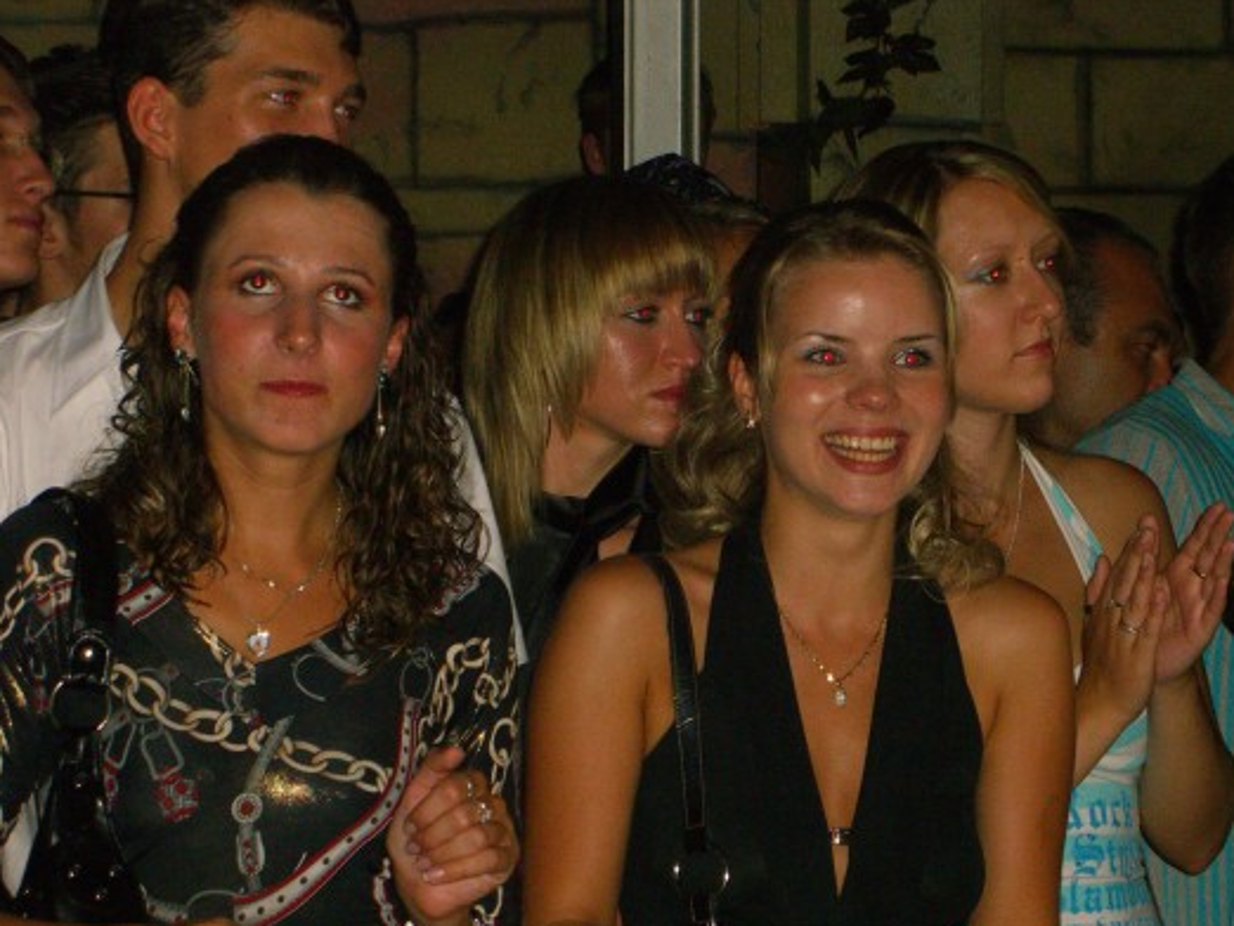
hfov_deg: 15.0
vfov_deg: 11.3
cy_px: 527
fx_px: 4672
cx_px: 686
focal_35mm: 131
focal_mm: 23.7
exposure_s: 1/60
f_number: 5.1
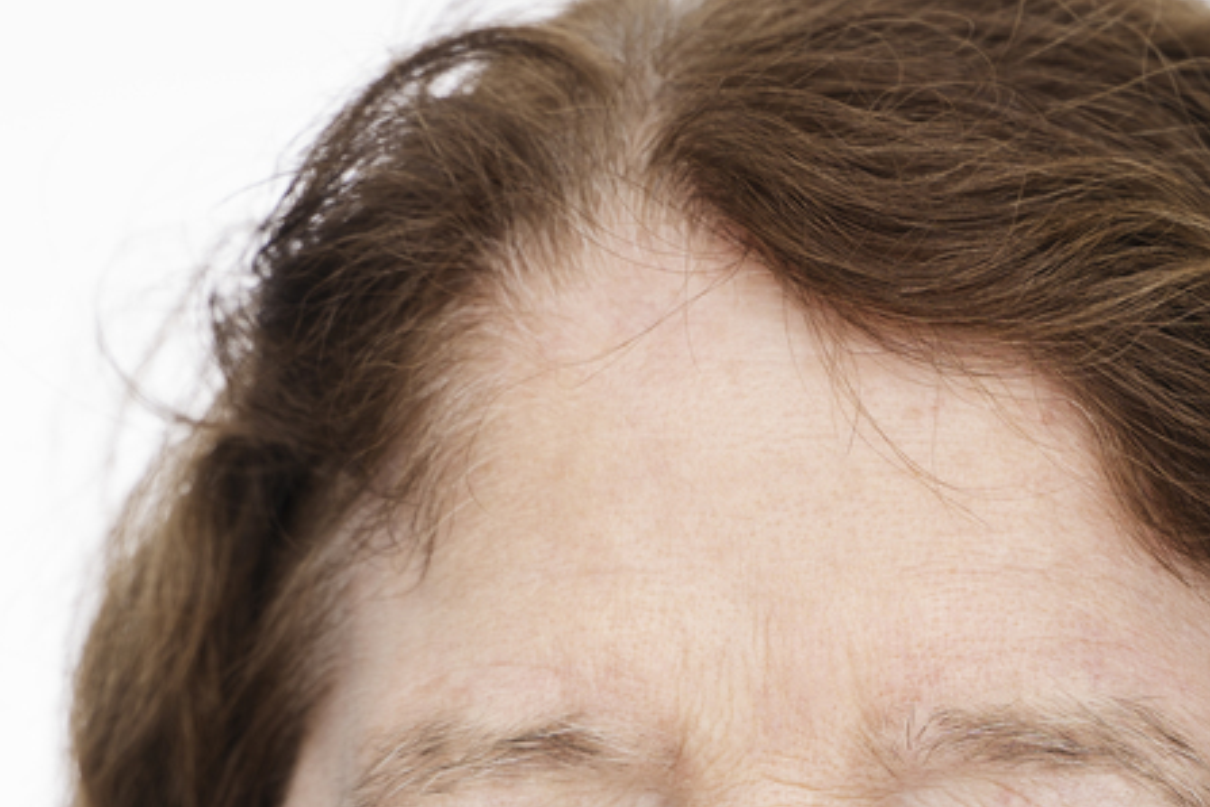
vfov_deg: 3.0
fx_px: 15157
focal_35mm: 451
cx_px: 763
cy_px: 1590
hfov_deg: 4.6
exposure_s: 1/160
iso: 32
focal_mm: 105
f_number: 3.5
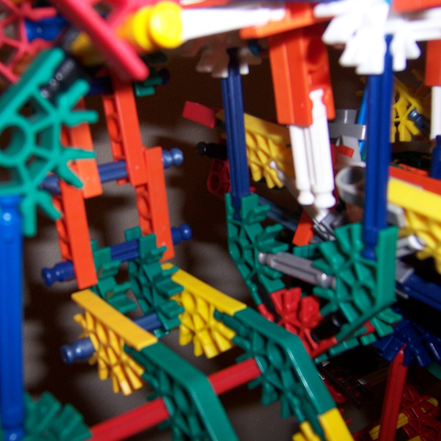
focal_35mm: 39
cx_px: 152
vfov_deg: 42.8
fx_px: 562
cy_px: 220
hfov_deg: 42.3
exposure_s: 1/60
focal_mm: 5.5
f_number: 2.8
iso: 80
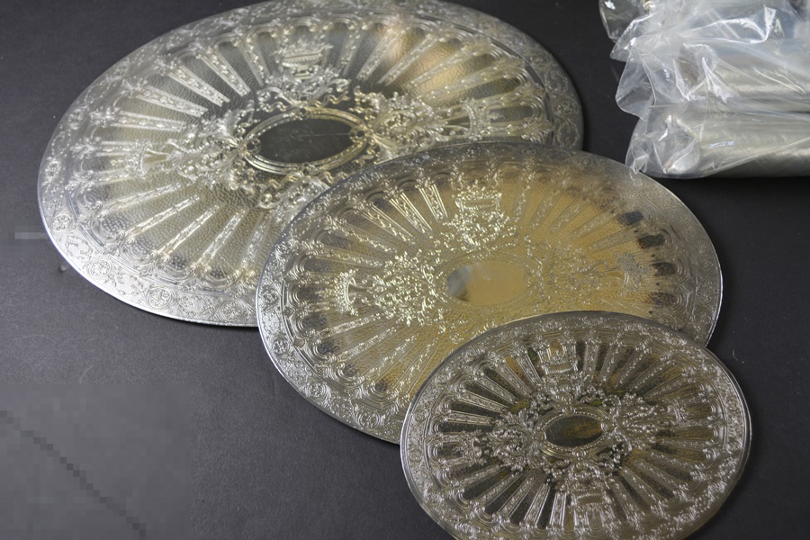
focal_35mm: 42
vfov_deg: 31.9
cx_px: 405
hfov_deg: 46.4
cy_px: 270
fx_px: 945
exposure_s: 1/100
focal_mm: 28
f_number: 5
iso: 400
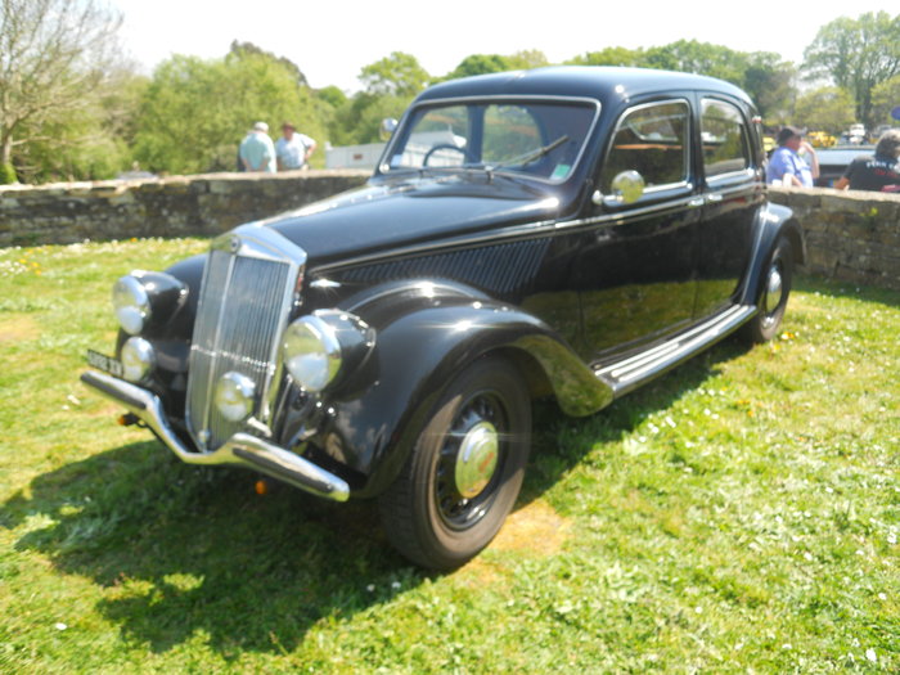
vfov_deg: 49.7
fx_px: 728
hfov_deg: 63.4
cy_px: 338
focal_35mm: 28
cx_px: 450
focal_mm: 5
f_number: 2.7
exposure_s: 1/400
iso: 80
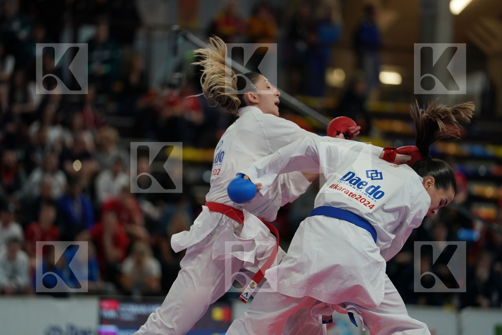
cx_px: 251
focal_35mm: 200
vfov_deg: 6.9
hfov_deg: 10.3
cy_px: 168
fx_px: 2789
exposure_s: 1/1000
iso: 1250
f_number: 2.8
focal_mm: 200
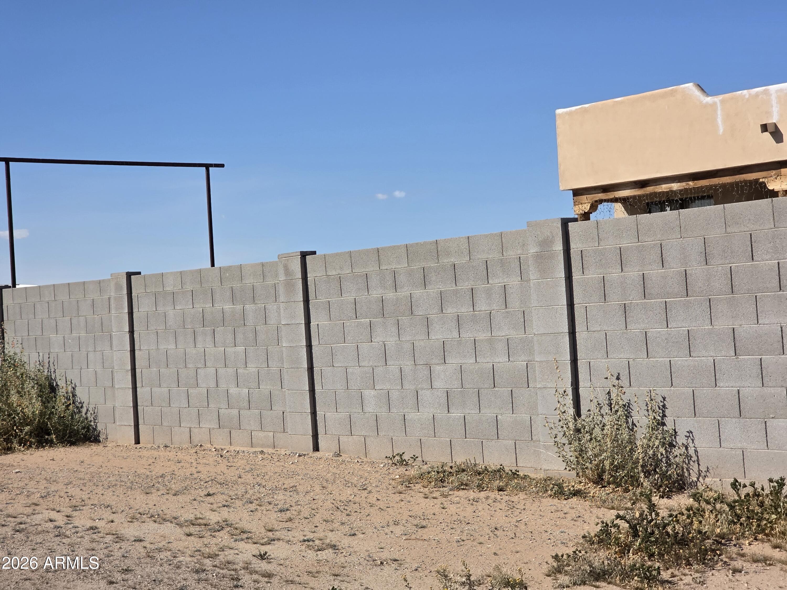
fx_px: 1569
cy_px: 295
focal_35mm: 69
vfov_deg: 21.3
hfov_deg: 28.2
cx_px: 394
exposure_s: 1/3399
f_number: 2.4
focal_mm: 7.9
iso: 50
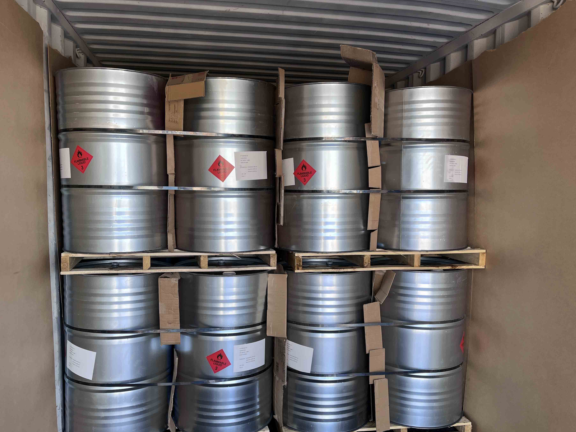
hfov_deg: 61.7
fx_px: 483
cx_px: 283
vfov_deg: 48.2
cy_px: 233
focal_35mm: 29
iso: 40
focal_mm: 5.1
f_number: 1.6
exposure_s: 1/141
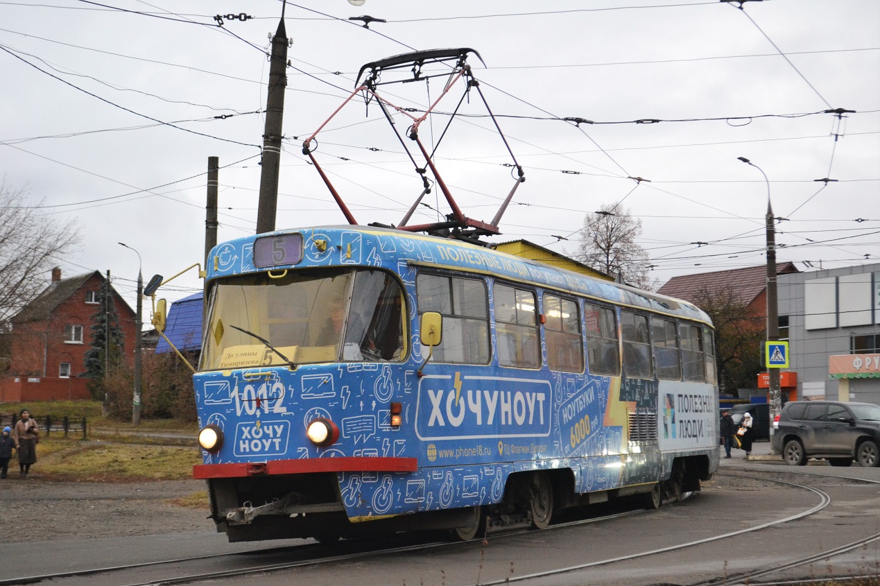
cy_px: 293
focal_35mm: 63
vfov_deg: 21.6
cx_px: 440
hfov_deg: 31.9
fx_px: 1539
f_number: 5.3
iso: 1600
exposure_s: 1/500
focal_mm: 42
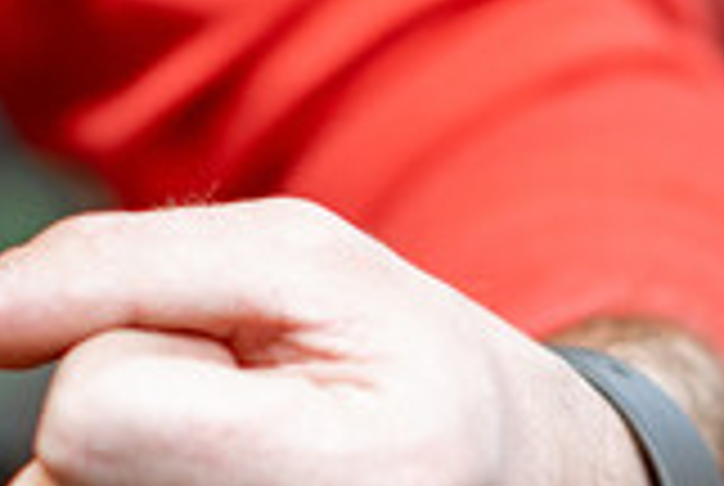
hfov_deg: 4.7
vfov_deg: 3.1
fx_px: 8825
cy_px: 832
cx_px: 908
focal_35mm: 438
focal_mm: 85
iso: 160
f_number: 2.2
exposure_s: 1/200
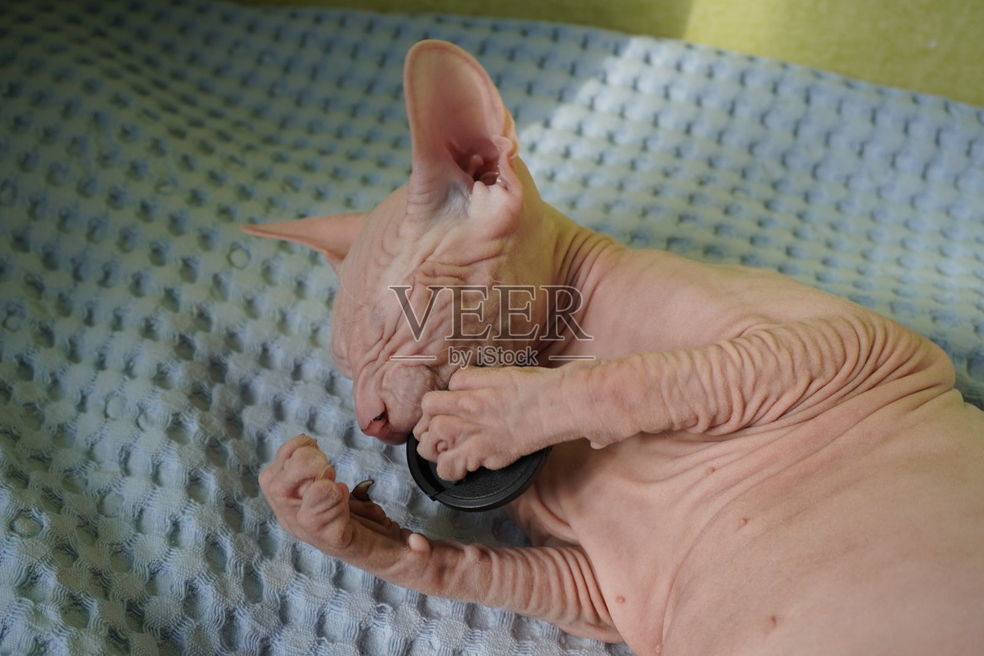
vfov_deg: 30.9
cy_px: 328
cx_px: 492
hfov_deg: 45.0
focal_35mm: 44
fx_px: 1189
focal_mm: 29
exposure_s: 1/100
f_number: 5.6
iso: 200
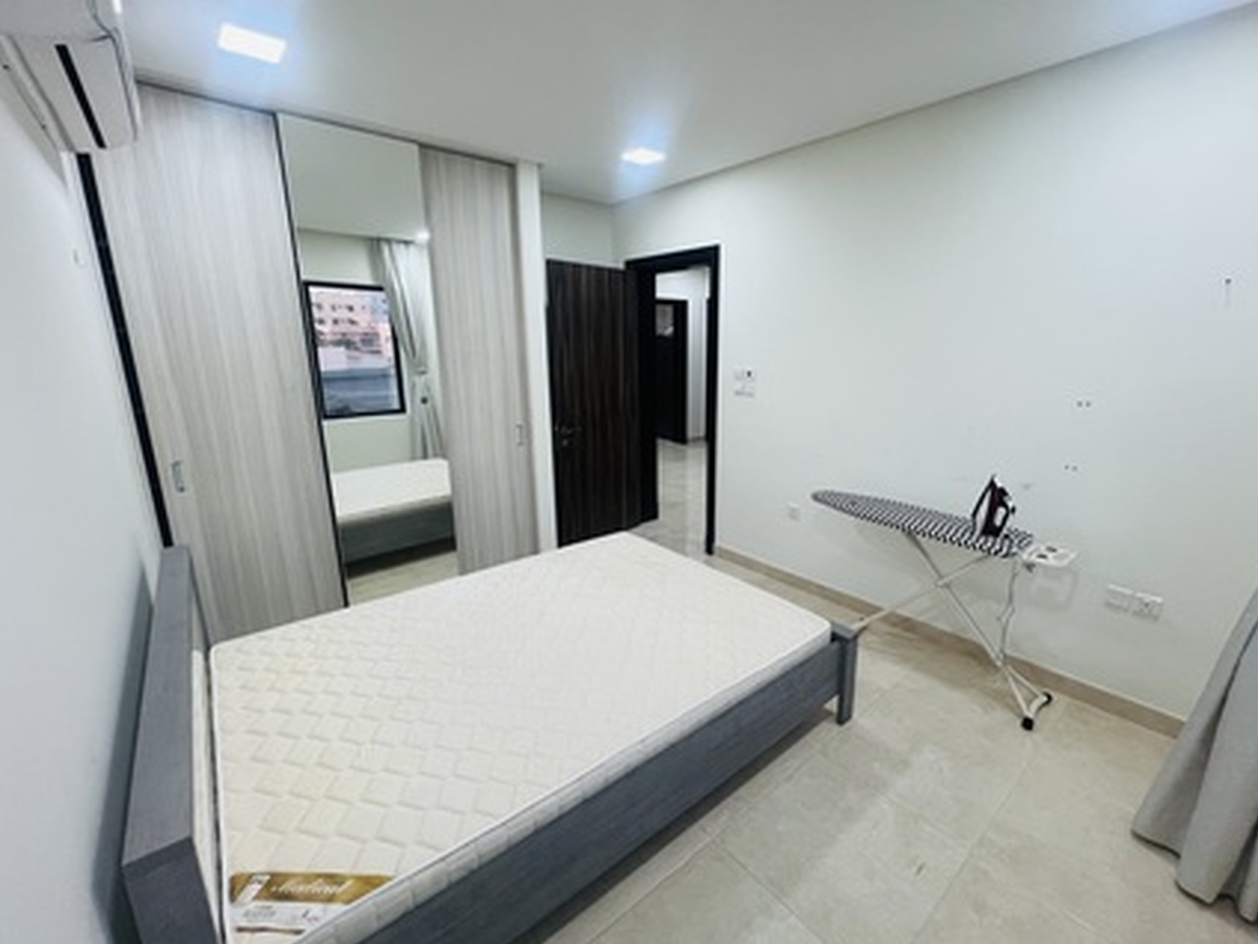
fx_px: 509
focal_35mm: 14
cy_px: 465
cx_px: 672
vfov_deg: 85.7
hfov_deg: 101.9
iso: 125
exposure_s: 1/99
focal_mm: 1.57
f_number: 1.8
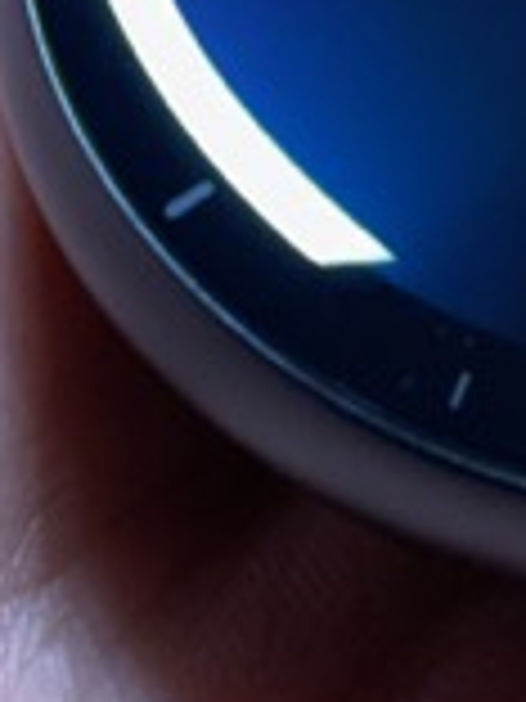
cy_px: -94
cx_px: 459
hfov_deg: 10.1
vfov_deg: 13.1
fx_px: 2978
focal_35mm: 147
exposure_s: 1/112
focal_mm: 4.2
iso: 125
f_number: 1.6
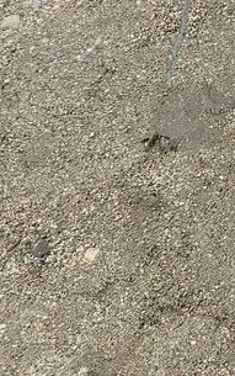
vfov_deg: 15.9
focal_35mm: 121
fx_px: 1238
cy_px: -178
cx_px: 708
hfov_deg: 8.9
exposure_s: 1/399
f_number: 1.8
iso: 50
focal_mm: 5.4
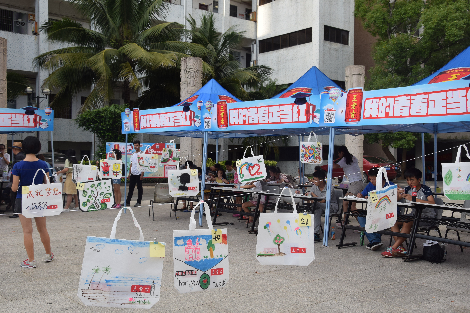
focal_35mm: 39
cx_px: 235
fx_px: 509
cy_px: 156
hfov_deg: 49.6
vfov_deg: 34.2
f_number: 8
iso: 280
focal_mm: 26
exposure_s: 1/250
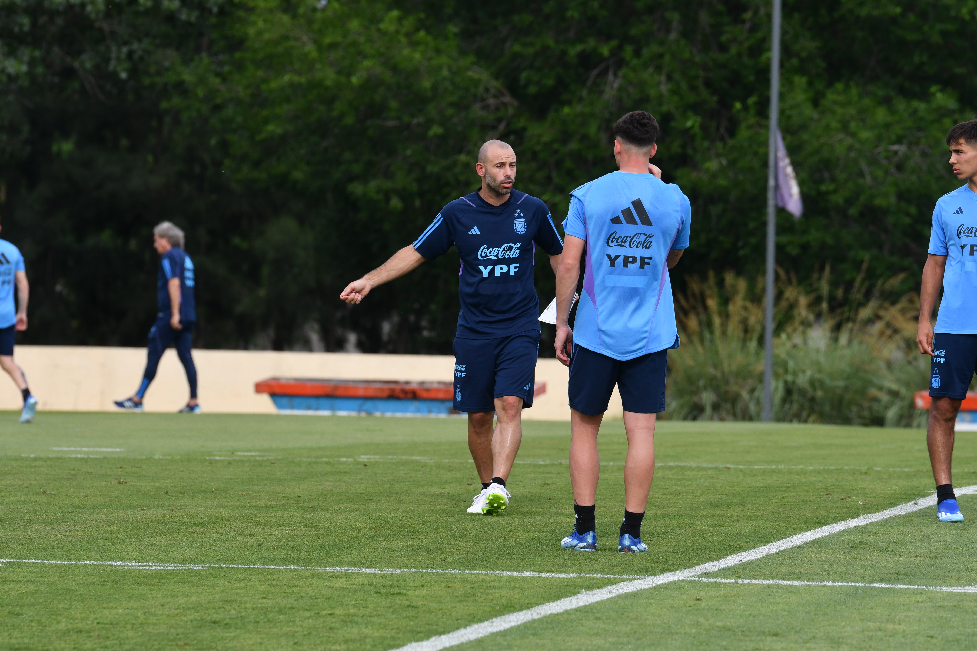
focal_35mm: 300
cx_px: 488
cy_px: 326
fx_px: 8141
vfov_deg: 4.6
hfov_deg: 6.9
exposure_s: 1/1250
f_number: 5
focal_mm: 200
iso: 400
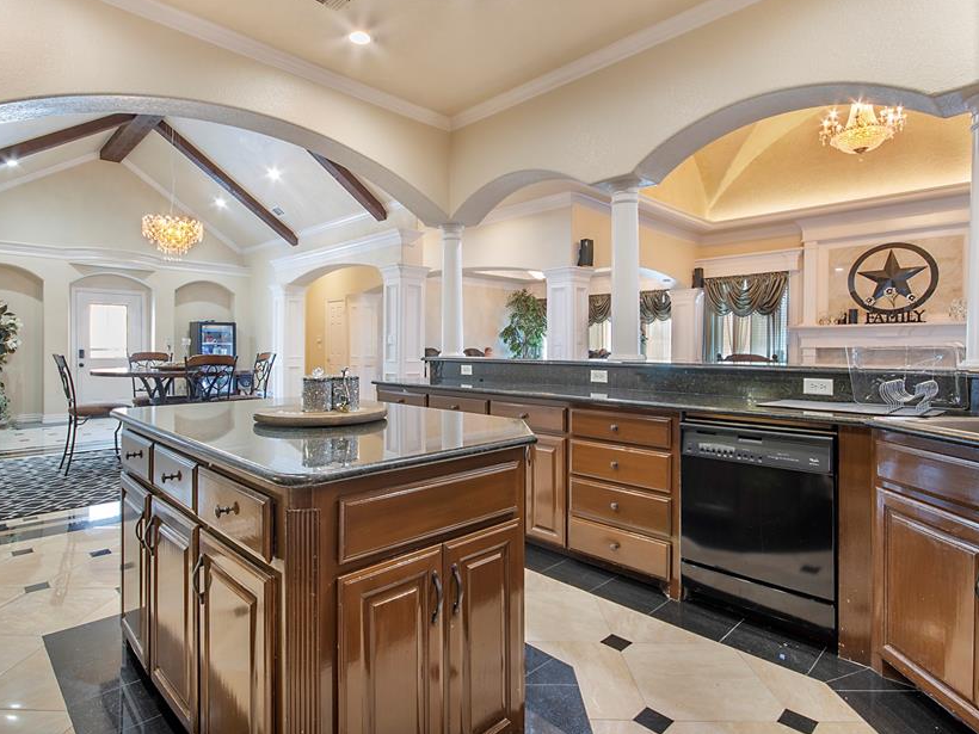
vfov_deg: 71.5
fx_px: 509
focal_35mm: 18
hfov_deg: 87.7
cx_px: 466
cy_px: 341
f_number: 11
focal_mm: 10
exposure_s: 2.5
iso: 100
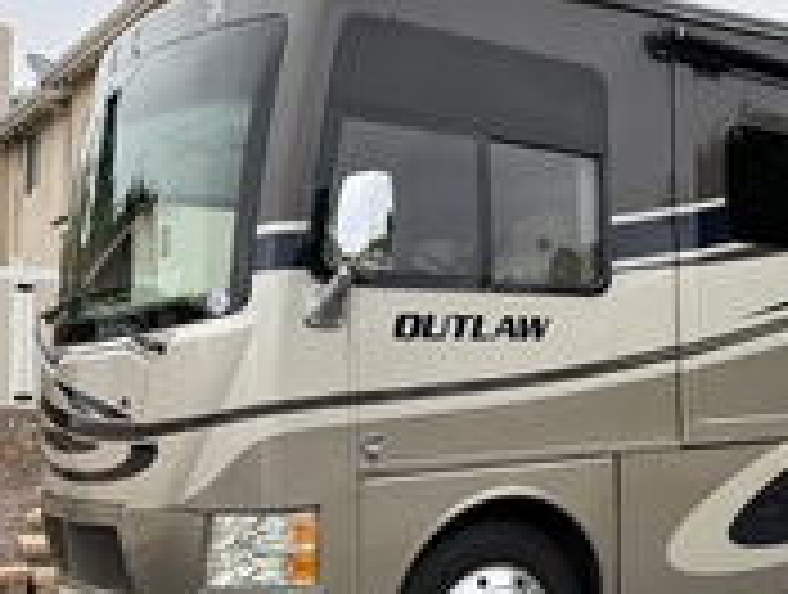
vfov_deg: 30.3
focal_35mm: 48
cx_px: 756
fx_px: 1095
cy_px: 340
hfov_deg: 36.3
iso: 80
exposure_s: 1/575
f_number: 1.78
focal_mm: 6.76
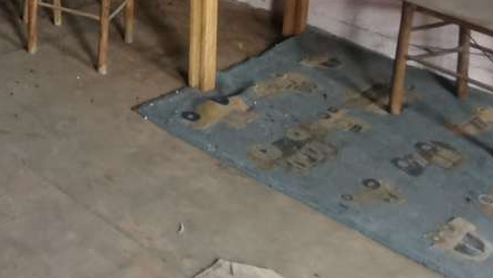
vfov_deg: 16.0
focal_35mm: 63
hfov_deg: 26.4
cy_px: -233
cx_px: -202
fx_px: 824
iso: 320
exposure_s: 1/25
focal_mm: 2.23
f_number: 2.2
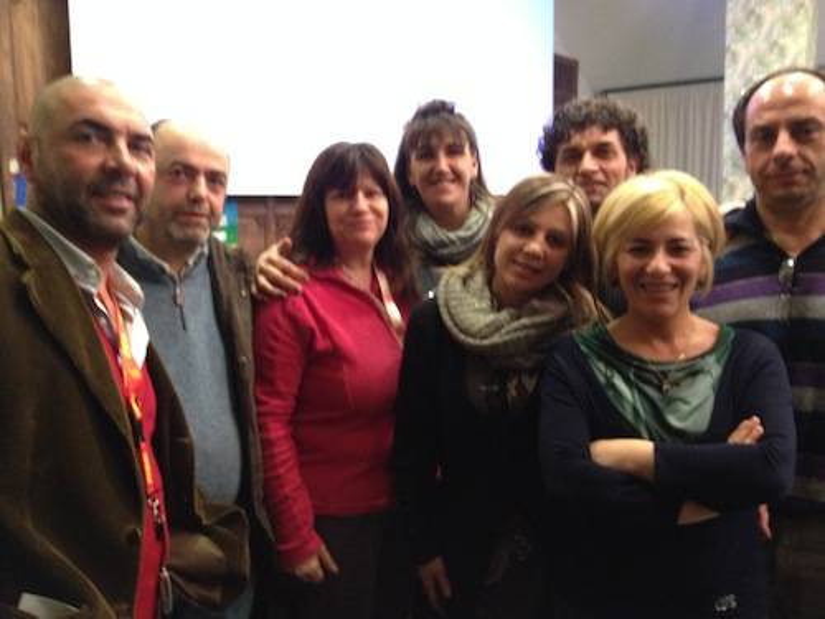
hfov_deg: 52.6
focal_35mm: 35
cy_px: 310
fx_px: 834
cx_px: 412
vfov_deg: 40.7
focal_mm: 4.28
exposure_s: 1/15
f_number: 2.4
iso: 400
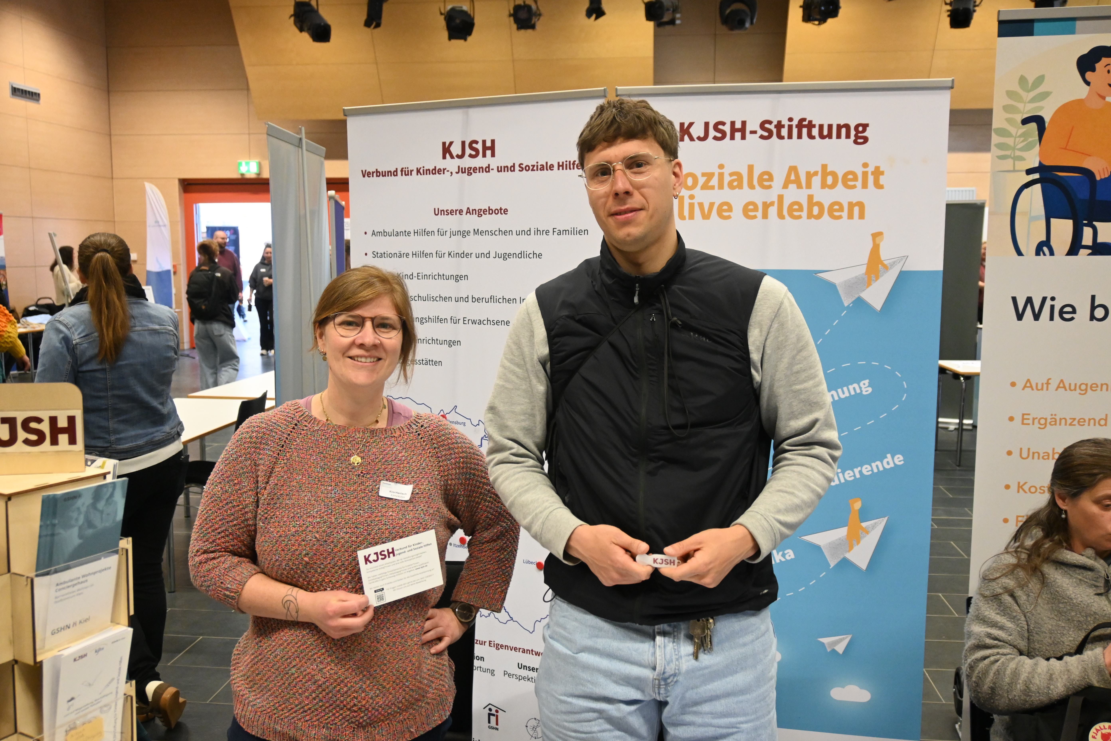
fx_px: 995
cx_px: 556
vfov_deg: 40.8
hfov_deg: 58.3
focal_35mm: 32
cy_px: 370
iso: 2200
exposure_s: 1/125
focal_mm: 21.5
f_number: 4
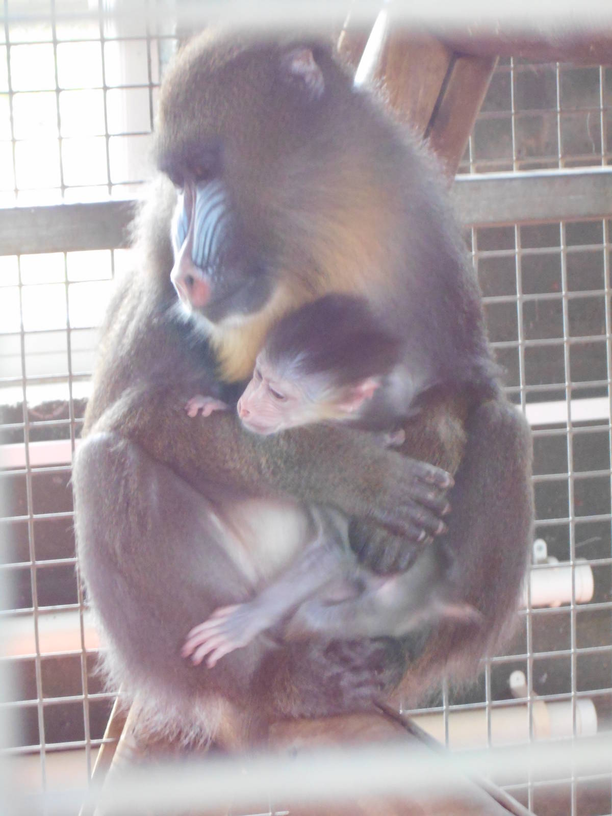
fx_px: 3064
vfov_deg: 15.2
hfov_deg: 11.4
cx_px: 306
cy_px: 408
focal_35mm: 130
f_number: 6.5
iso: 800
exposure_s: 1/20
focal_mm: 23
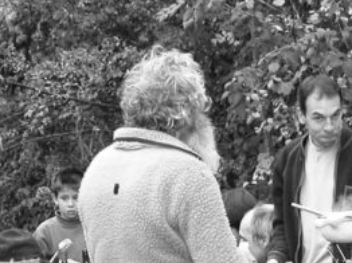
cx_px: 383
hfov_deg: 14.5
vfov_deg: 11.0
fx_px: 1351
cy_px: 303
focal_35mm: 133
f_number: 4.5
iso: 200
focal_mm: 8.9
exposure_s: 1/163
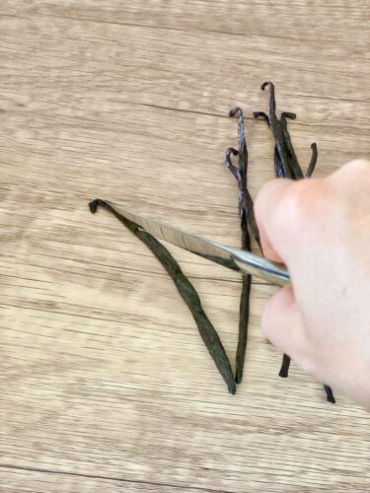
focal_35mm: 52
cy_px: 246
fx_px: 741
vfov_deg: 36.8
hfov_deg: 28.0
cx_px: 185
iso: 200
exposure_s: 1/122
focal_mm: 6
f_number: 2
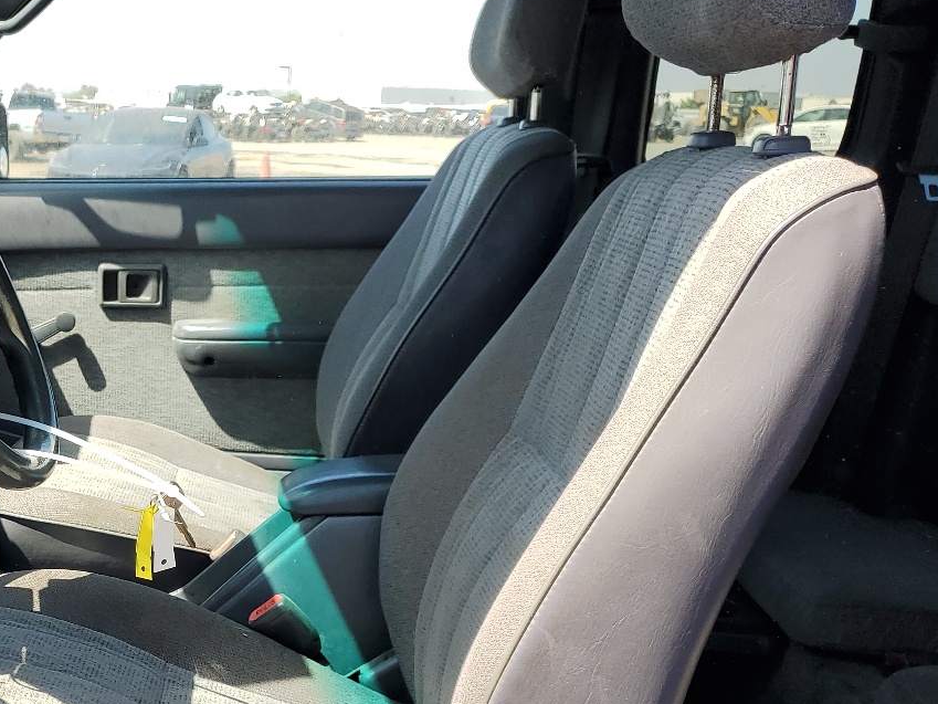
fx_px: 1328
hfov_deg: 36.5
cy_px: 558
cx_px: 98
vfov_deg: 29.1
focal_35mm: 49
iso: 50
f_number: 1.5
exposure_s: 1/833
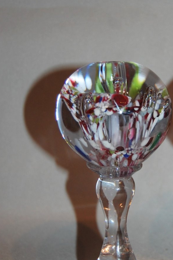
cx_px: 154
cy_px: 130
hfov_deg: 17.7
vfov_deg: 26.7
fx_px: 549
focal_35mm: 76
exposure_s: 1/60
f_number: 4.2
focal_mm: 28
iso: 400
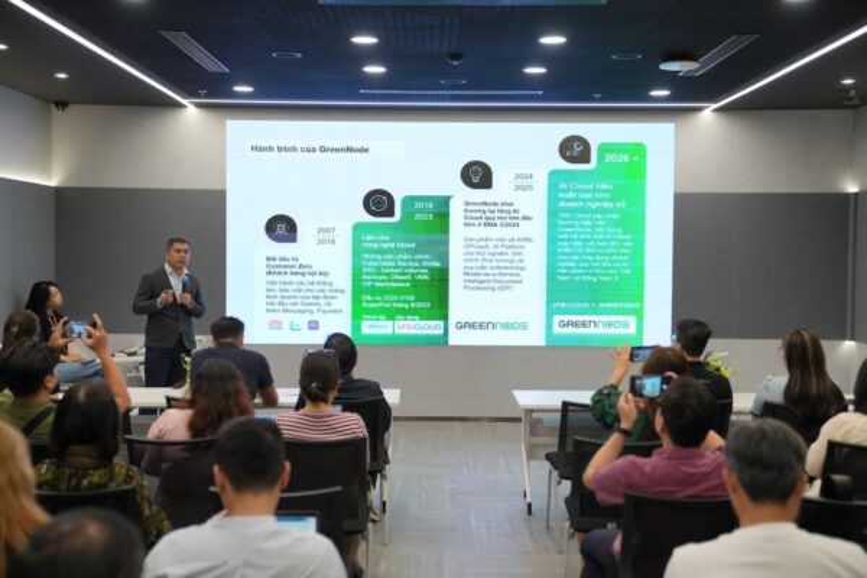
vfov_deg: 29.2
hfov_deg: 42.7
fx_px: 1108
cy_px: 289
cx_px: 434
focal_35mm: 46
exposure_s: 1/250
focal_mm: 46
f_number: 2.8
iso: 800
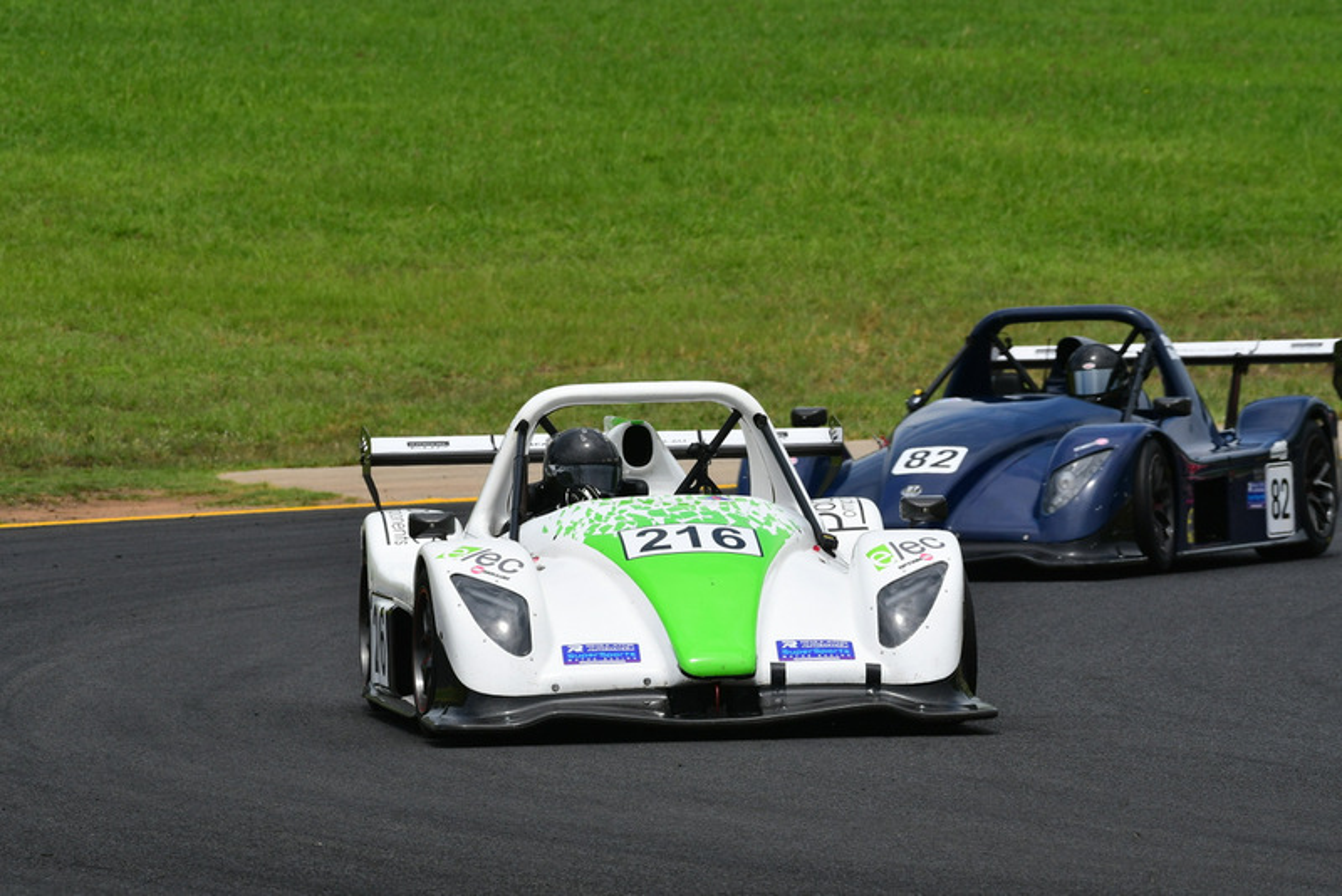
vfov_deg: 3.2
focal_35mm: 435
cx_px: 671
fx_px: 16221
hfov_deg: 4.7
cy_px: 448
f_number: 11
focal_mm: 290
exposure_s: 1/640
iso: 320
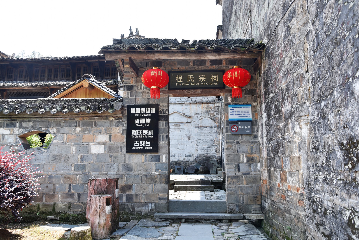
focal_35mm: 30
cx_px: 180
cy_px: 120
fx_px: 299
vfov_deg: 43.6
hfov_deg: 61.9
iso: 200
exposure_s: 1/200
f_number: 7.1
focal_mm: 30
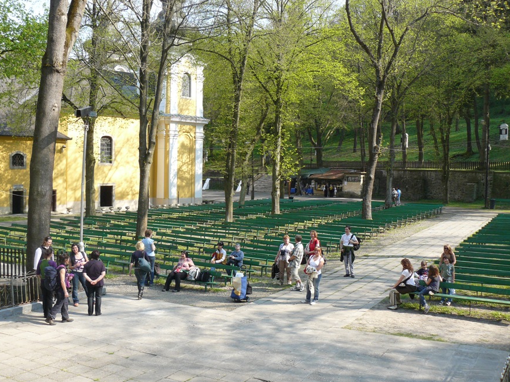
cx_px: 243
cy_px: 197
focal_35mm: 38
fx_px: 560
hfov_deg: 49.0
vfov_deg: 37.7
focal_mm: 6
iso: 100
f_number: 4
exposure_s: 1/200
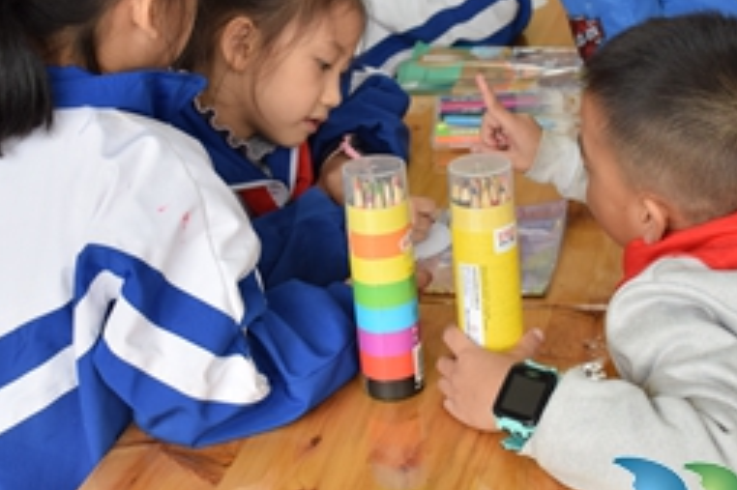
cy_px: 173
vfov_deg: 19.1
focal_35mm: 71
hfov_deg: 28.5
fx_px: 1453
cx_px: 389
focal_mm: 24
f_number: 5
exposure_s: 1/100
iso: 400
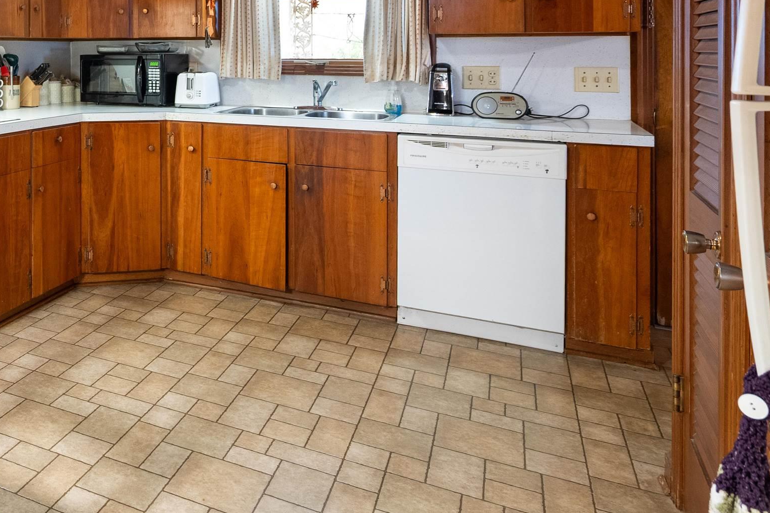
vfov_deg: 38.5
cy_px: 60
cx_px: 26
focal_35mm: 32
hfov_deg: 49.6
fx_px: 684
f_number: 5.6
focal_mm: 16
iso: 1600
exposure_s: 1/8
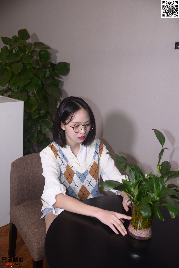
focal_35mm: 35
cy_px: 134
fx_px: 261
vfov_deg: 54.4
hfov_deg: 37.9
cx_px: 90
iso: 400
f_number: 5
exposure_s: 1/100
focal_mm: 35
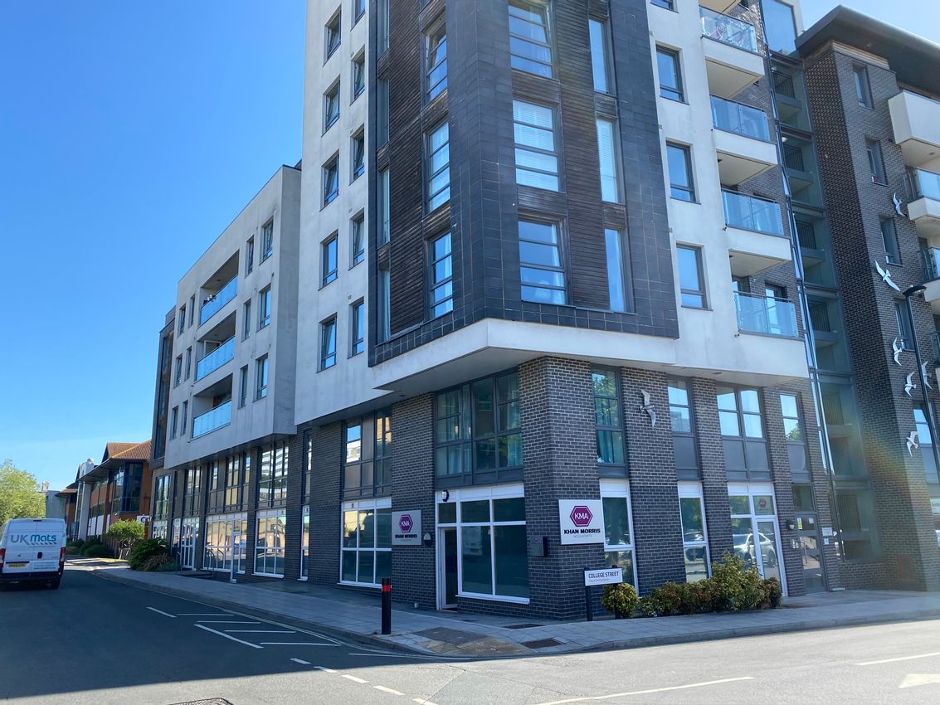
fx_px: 706
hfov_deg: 67.3
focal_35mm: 26
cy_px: 352
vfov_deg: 53.1
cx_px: 470
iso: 32
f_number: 1.8
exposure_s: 1/998
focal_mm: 4.25
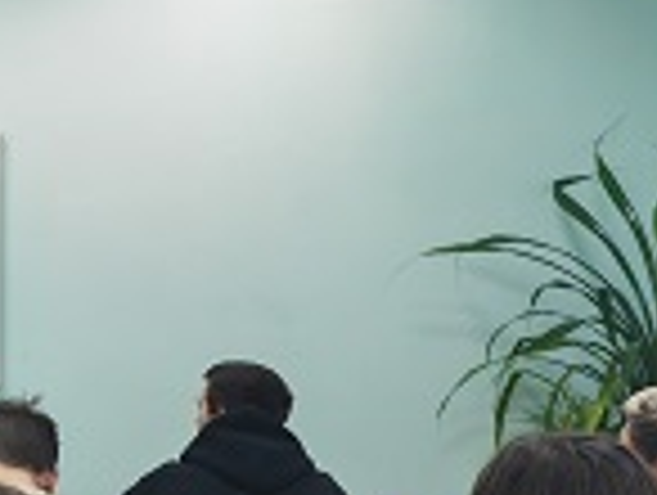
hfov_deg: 20.4
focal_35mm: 82
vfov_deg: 18.0
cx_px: -328
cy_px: 326
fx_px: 1559
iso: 500
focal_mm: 6.12
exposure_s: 1/100
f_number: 1.9
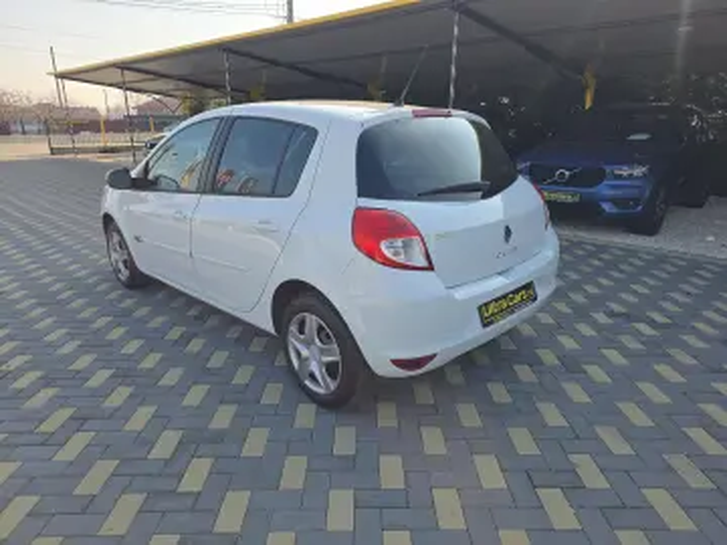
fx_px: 483
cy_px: 272
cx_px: 364
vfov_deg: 58.9
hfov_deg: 73.9
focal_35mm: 23
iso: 80
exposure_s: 1/3126
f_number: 1.7
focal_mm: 6.25
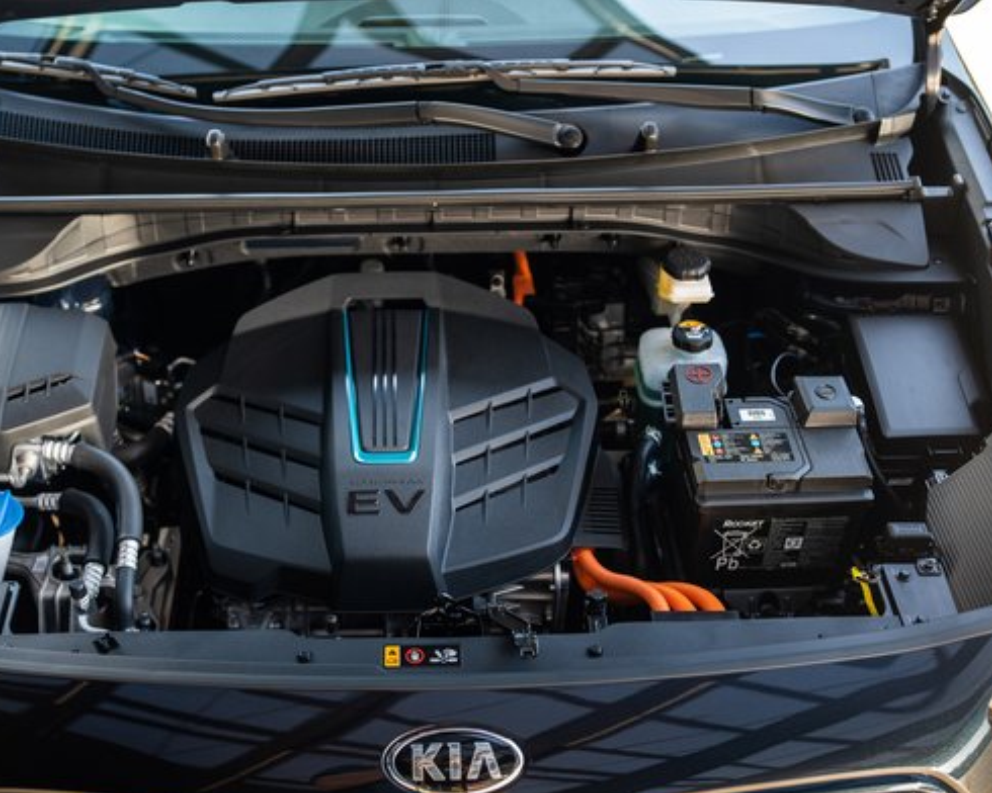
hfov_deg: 40.3
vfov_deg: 32.7
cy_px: 403
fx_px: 1351
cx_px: 431
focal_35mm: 46
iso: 1600
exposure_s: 1/320
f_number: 2.2
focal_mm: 40
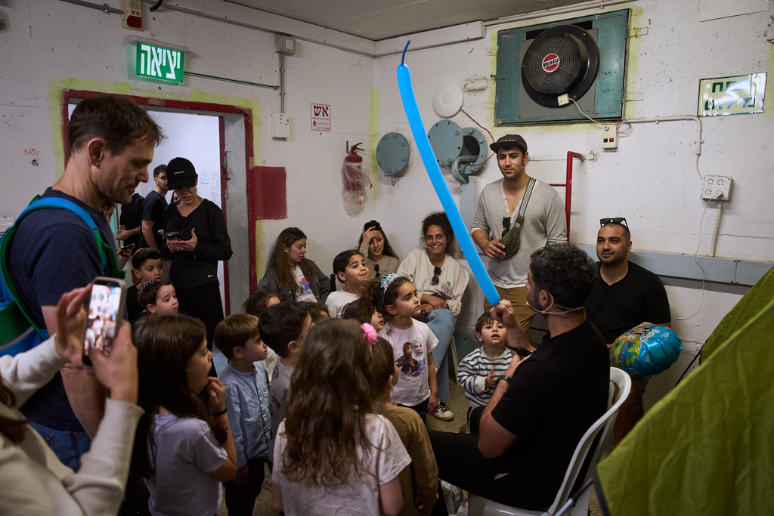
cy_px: 258
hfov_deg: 73.7
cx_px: 387
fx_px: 516
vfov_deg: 53.1
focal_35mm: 24
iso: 800
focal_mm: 24
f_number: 2.8
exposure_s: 1/125
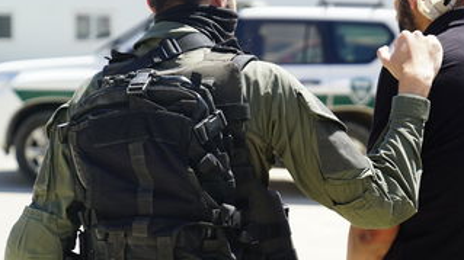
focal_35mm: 92
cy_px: 105
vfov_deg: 13.1
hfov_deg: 23.1
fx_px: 1131
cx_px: 284
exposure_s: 1/3200
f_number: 4
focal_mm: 70
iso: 1000
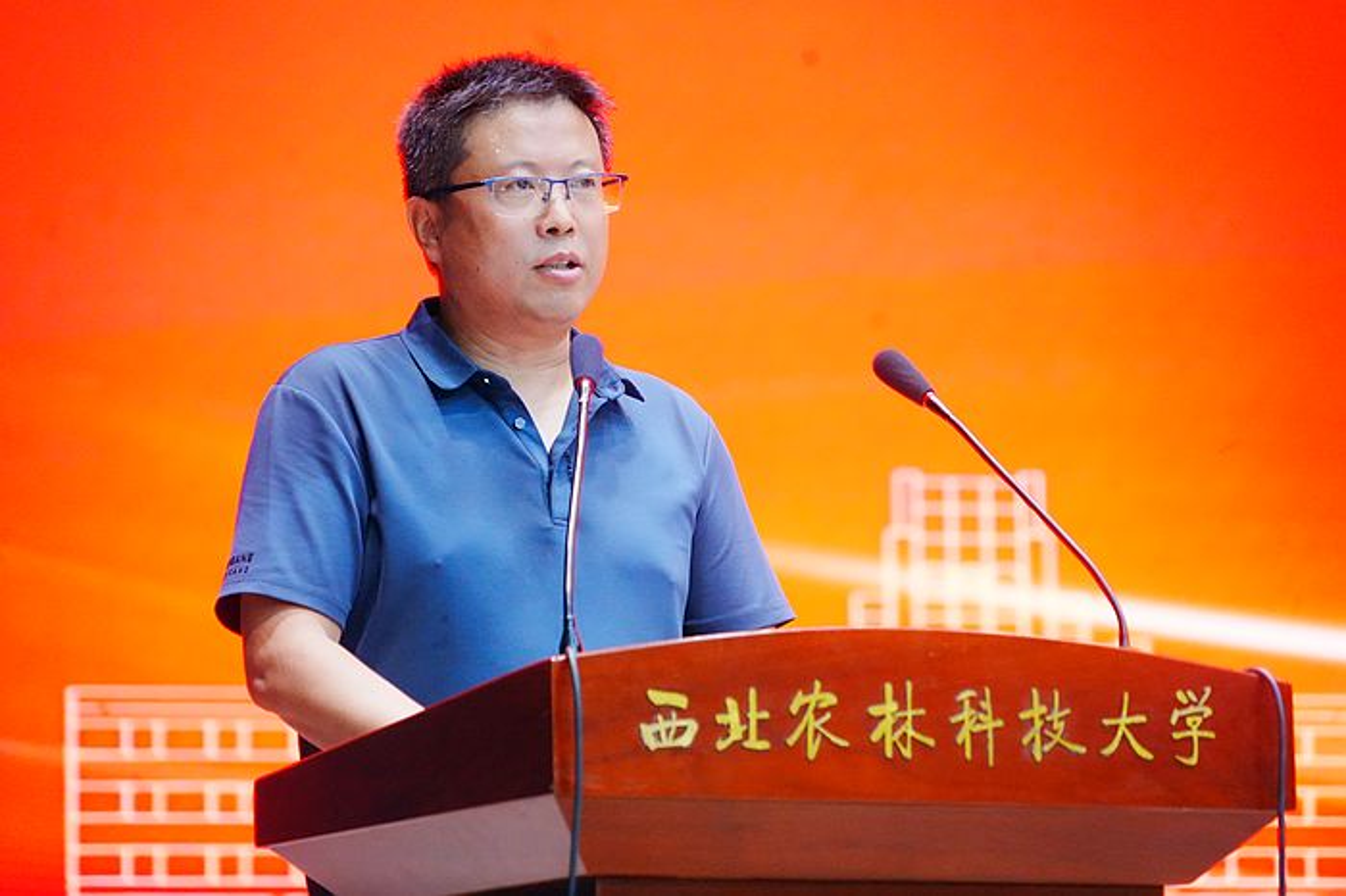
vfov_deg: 6.6
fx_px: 7773
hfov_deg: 9.9
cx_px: 673
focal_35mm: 208
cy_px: 448
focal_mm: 208
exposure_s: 1/100
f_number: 6.3
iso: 8000
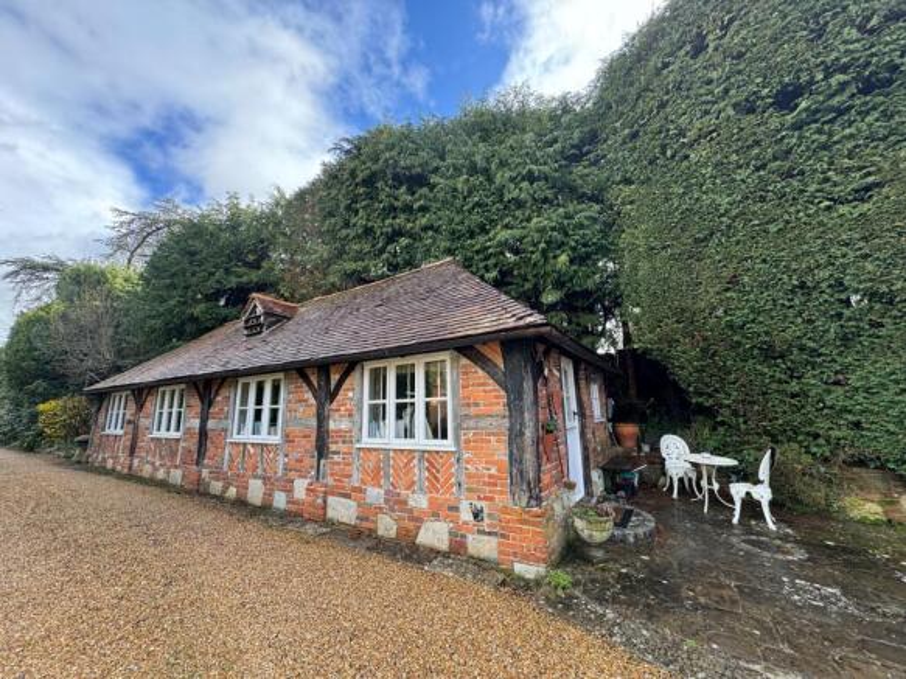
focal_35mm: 14
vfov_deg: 85.7
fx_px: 366
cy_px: 340
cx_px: 453
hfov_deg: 102.1
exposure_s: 1/170
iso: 40
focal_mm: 2.22
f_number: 2.2
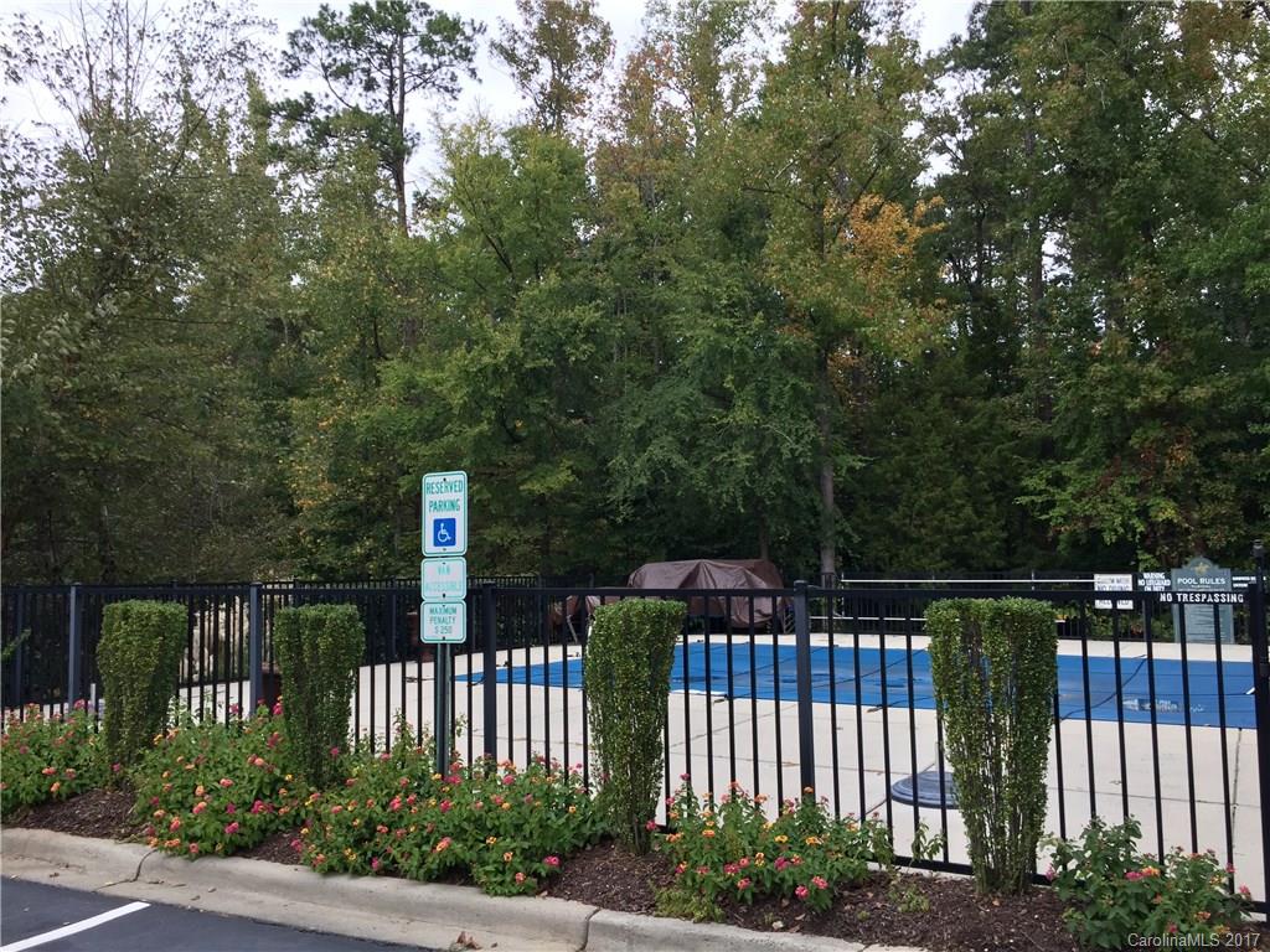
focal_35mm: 29
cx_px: 635
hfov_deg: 61.7
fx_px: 1064
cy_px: 476
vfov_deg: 48.2
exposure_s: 1/140
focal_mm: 4.15
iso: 32
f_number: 2.2
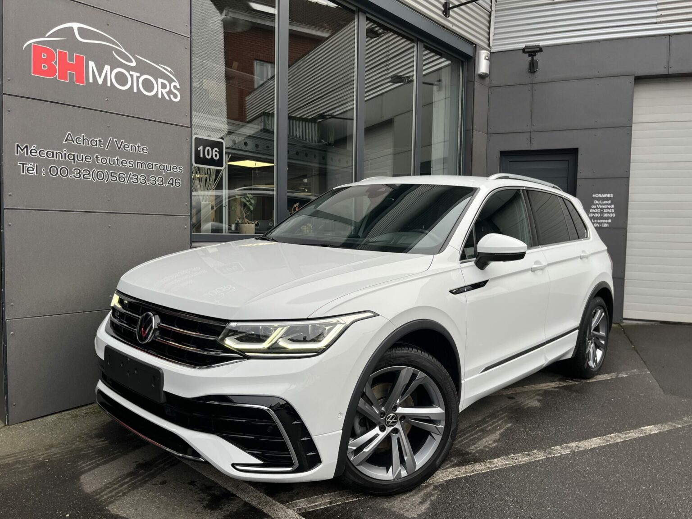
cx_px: 346
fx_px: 520
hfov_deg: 67.3
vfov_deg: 53.1
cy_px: 260
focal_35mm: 26
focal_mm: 5.1
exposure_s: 1/440
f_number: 1.6
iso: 50
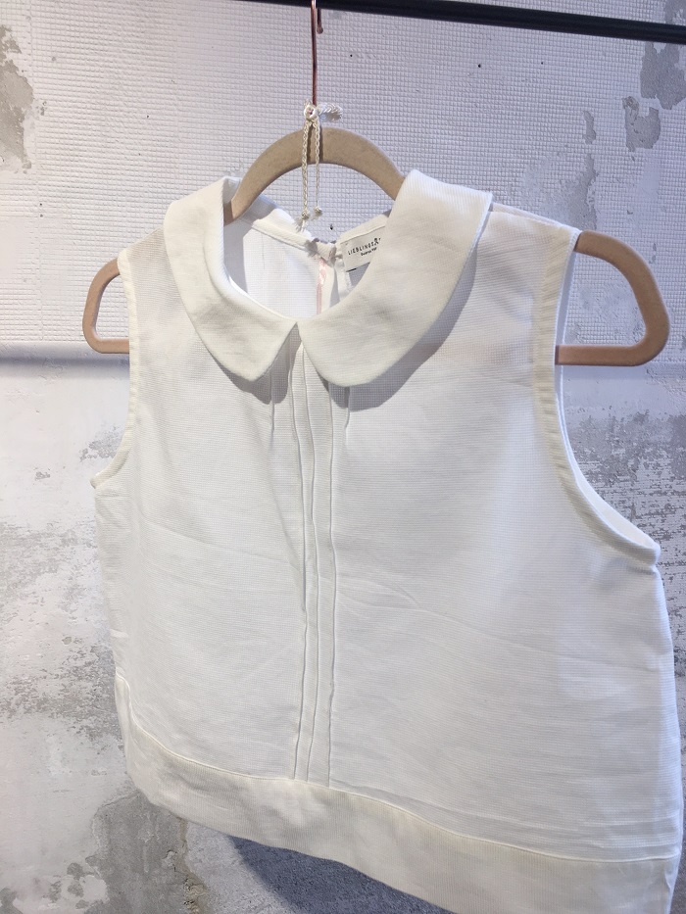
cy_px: 457
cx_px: 343
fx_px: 766
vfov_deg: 61.7
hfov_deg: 48.2
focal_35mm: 29
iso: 25
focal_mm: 4.15
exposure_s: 1/100
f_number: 2.2
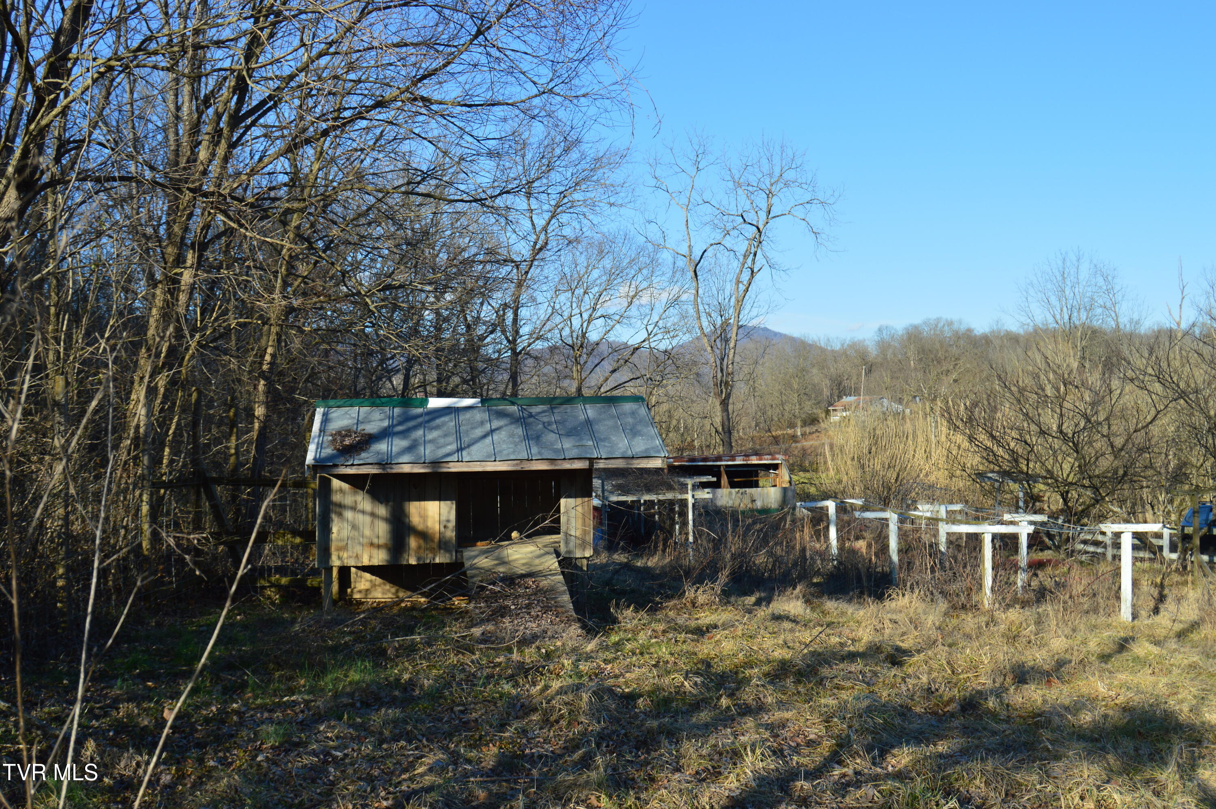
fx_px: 1164
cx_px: 608
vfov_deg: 38.3
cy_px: 404
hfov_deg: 55.2
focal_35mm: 34
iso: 100
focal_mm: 23
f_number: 8
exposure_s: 1/200
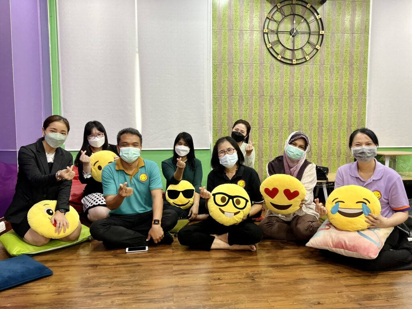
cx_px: 206
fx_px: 309
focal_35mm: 26
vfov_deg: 53.1
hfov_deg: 67.3
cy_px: 154
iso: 250
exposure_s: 1/50
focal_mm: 5.7
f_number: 1.5
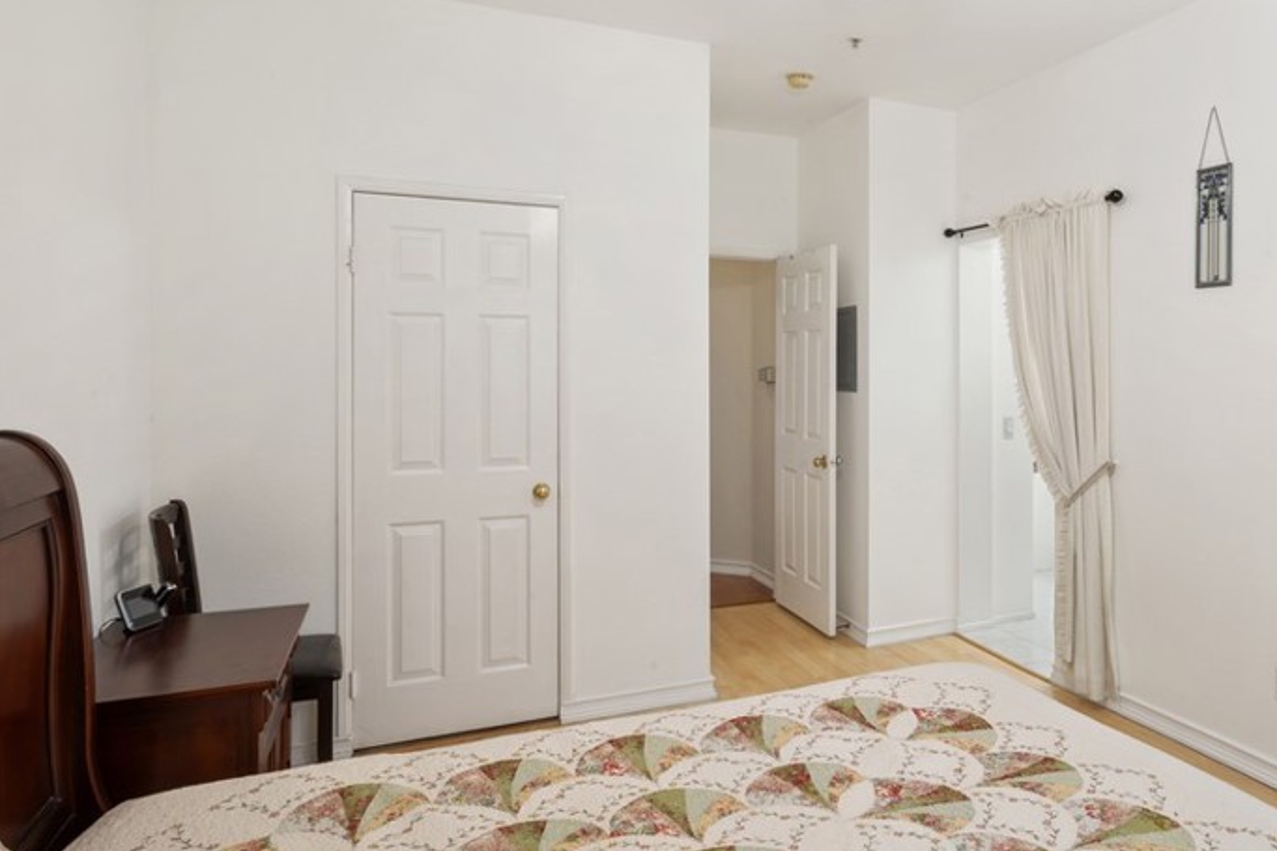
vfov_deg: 52.6
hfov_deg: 71.6
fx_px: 851
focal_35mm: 24
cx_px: 851
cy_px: 328
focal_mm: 16
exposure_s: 13
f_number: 22
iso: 50
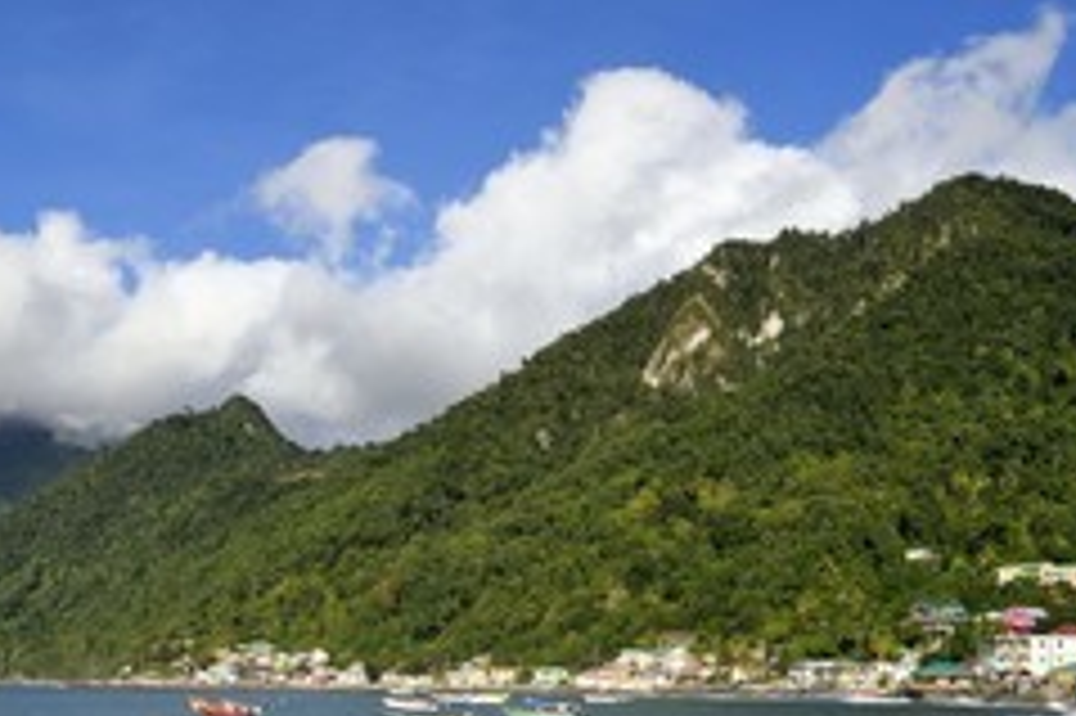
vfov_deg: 25.8
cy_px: 608
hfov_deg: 38.7
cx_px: 428
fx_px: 1523
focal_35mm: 51
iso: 200
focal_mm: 29
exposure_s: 1/320
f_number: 11
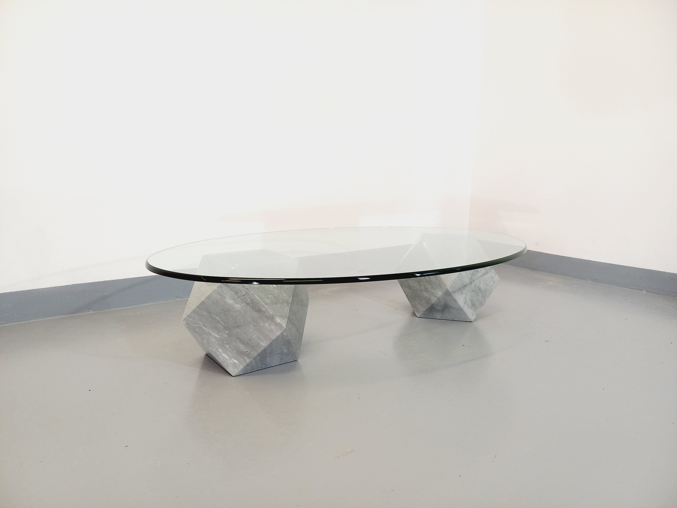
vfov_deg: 54.9
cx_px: 338
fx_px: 489
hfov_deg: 69.4
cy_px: 254
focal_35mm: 25
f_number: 1.8
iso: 125
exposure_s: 1/49
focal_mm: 4.65
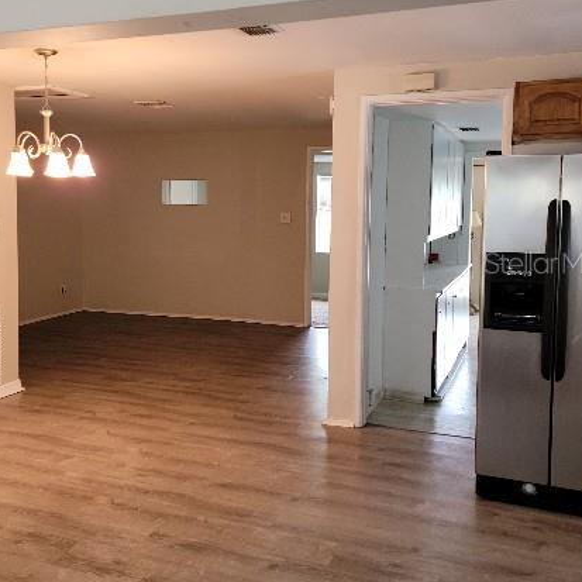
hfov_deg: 42.5
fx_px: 742
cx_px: 216
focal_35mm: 39
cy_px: 262
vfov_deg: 42.8
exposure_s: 1/60
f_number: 1.8
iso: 125
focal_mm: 6.7
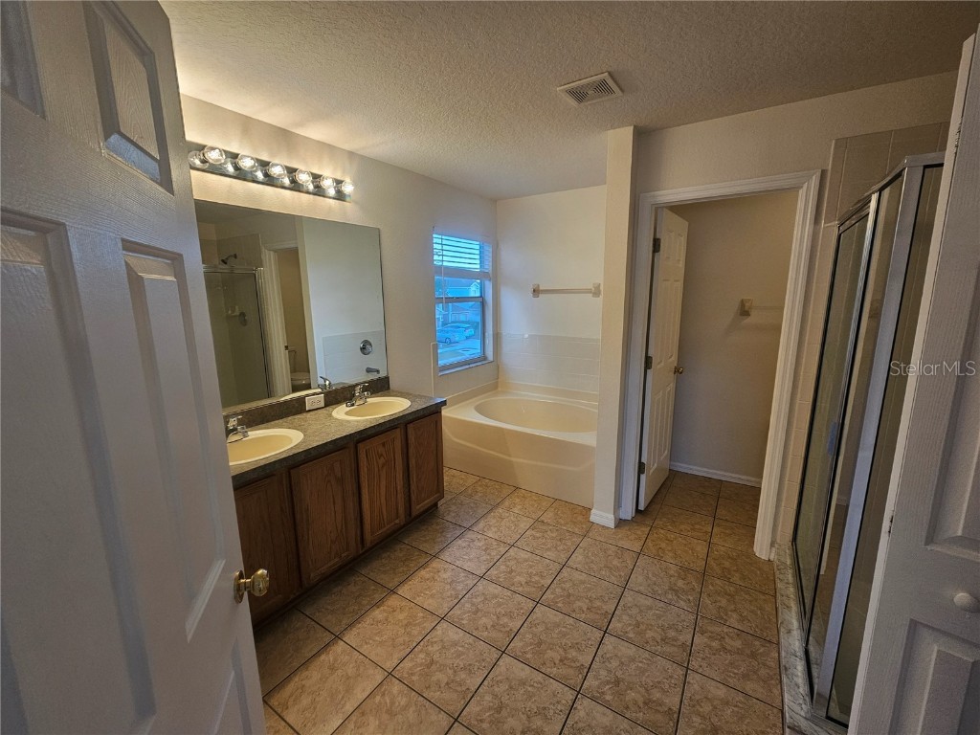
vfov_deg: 89.9
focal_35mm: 13
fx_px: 368
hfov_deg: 106.2
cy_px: 368
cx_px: 490
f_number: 2.2
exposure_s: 1/60
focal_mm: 2.2
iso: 80
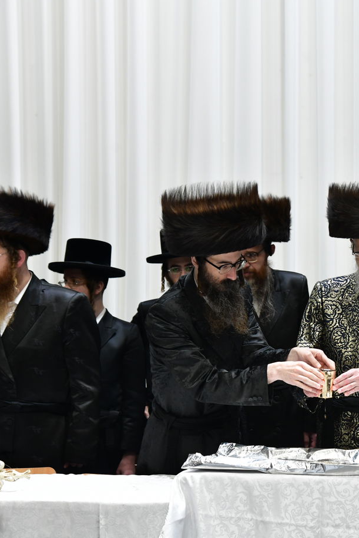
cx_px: 332
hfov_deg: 12.7
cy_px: 272
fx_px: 1600
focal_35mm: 107
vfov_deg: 19.1
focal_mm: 70
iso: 2000
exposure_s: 1/100
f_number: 5.6
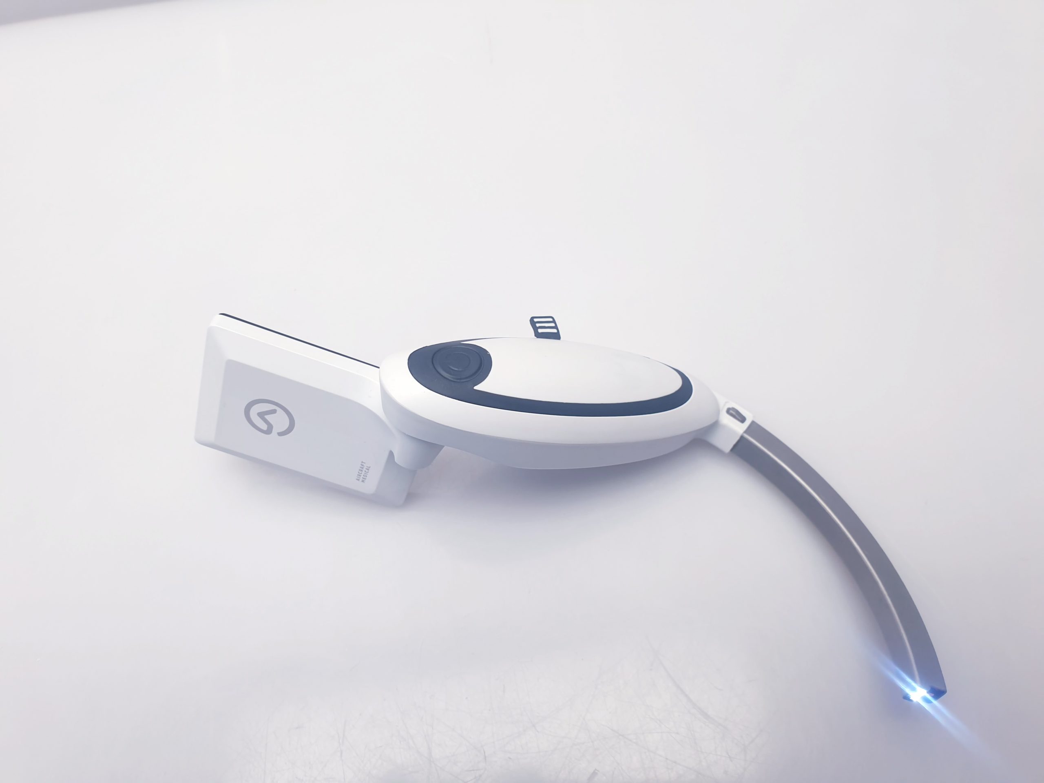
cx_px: 522
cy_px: 392
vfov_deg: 53.1
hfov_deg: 67.3
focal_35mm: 26
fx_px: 784
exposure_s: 1/50
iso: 64
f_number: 2.4
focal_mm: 4.3
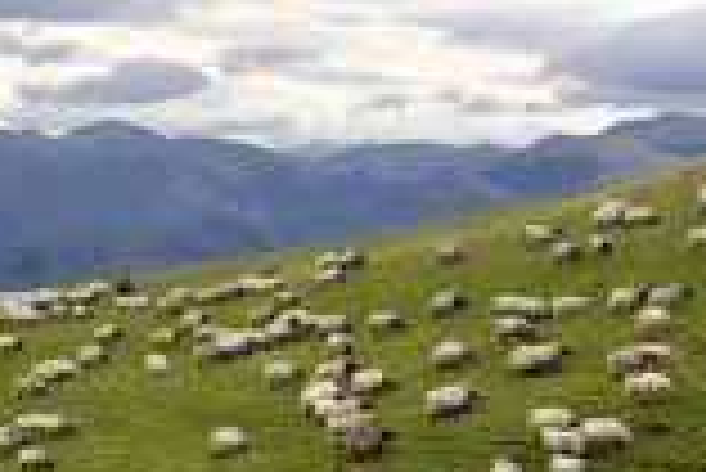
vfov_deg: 9.3
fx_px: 2885
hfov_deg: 13.9
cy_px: 337
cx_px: 283
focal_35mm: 147
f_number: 11
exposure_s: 1/200
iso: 200
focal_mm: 55
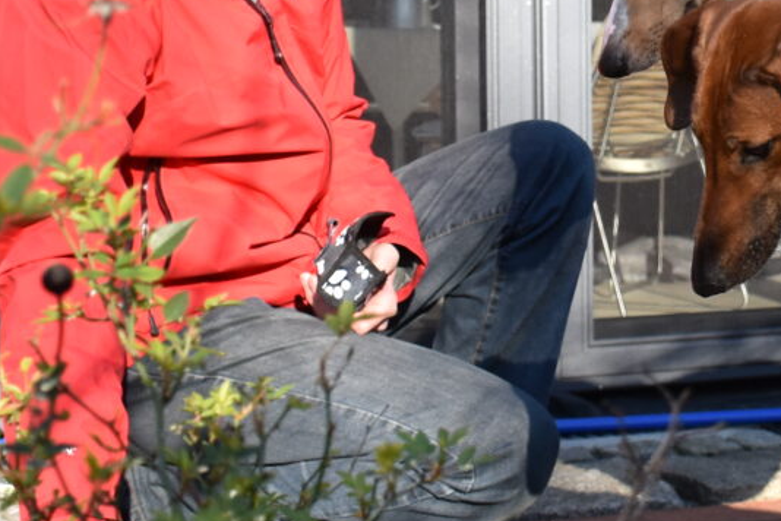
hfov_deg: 20.2
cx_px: 815
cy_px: 130
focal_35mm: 97
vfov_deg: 14.1
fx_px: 2104
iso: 400
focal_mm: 18
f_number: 4
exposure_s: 1/1000
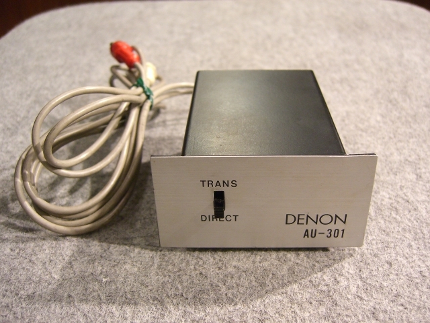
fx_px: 472
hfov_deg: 49.0
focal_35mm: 38
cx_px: 215
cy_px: 162
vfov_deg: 37.7
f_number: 2.8
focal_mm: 7.9
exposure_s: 1/30
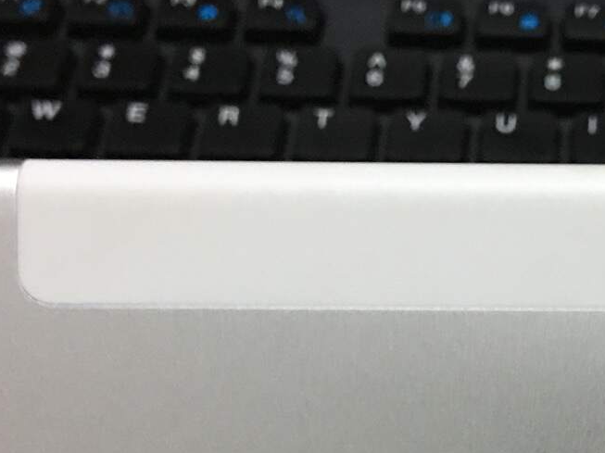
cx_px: 662
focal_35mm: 91
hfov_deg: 20.6
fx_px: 1590
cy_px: 500
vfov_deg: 15.8
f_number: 2.2
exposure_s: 1/17
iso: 100
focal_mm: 4.15
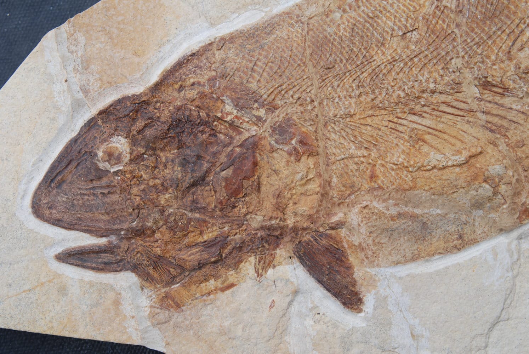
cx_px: 264
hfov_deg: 29.2
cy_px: 177
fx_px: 1015
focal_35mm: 69
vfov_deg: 19.8
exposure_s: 1/160
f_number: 6.3
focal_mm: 46
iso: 100
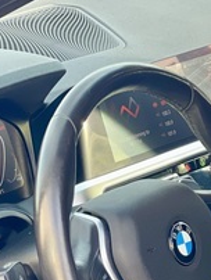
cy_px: 394
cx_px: 137
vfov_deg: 10.1
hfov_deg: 7.8
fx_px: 1541
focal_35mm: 190
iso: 125
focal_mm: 7.5
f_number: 2.2
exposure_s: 1/121
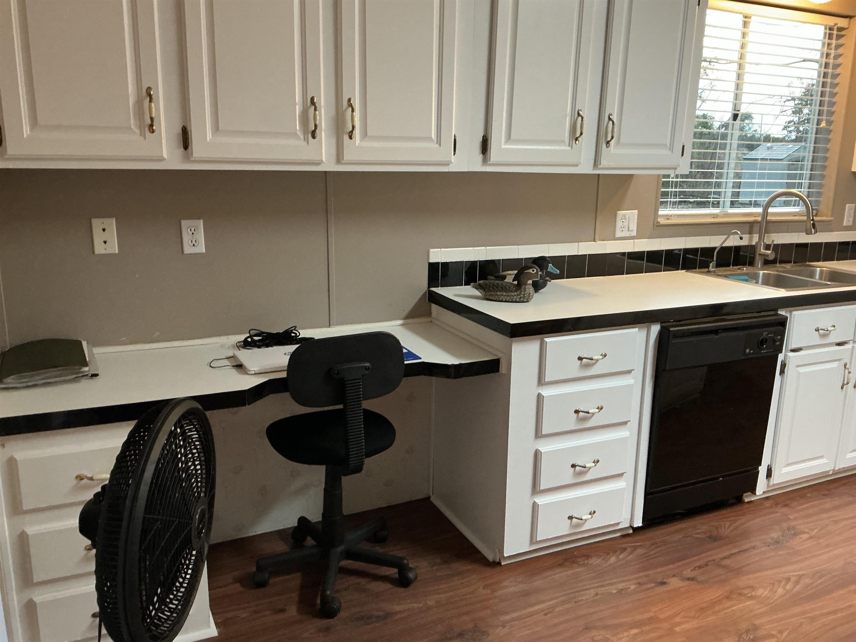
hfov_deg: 61.7
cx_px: 428
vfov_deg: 48.2
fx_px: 717
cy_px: 321
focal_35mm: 29
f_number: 1.8
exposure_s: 1/40
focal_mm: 3
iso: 200
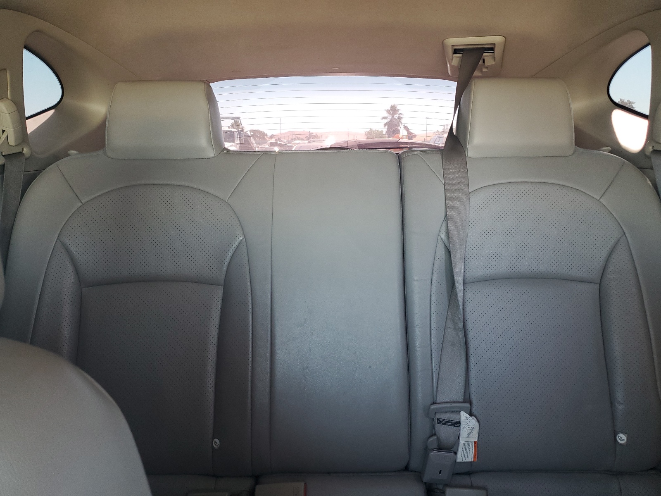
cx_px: 330
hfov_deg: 67.3
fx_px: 496
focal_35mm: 26
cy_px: 248
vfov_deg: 53.1
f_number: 1.5
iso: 98
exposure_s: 1/60.2
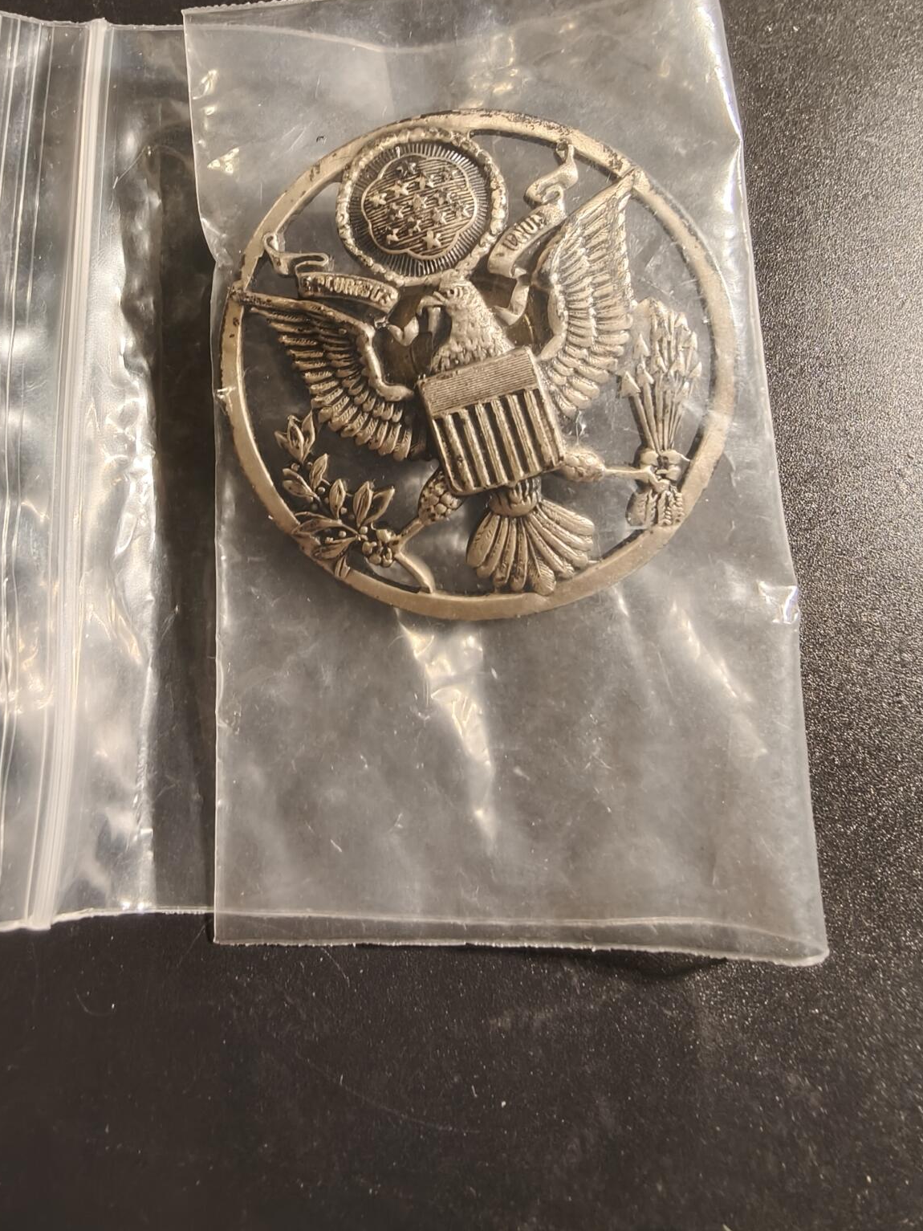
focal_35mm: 27
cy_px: 573
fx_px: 960
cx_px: 518
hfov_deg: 51.2
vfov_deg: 65.2
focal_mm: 2.32
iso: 200
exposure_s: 1/66.9
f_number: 2
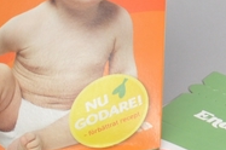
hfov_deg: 8.2
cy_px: 139
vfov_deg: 5.5
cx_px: 22
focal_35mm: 250
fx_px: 1567
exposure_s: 1/6
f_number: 9
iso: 200
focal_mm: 26
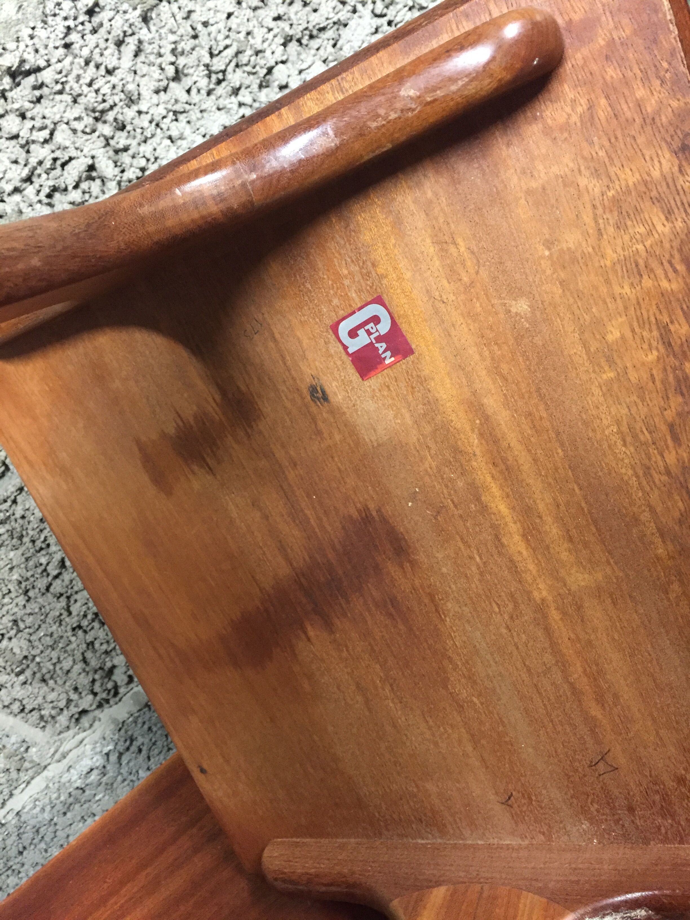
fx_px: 771
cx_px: 345
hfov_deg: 48.2
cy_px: 460
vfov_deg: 61.7
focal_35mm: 29
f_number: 2.2
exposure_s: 1/17
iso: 250
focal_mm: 4.15
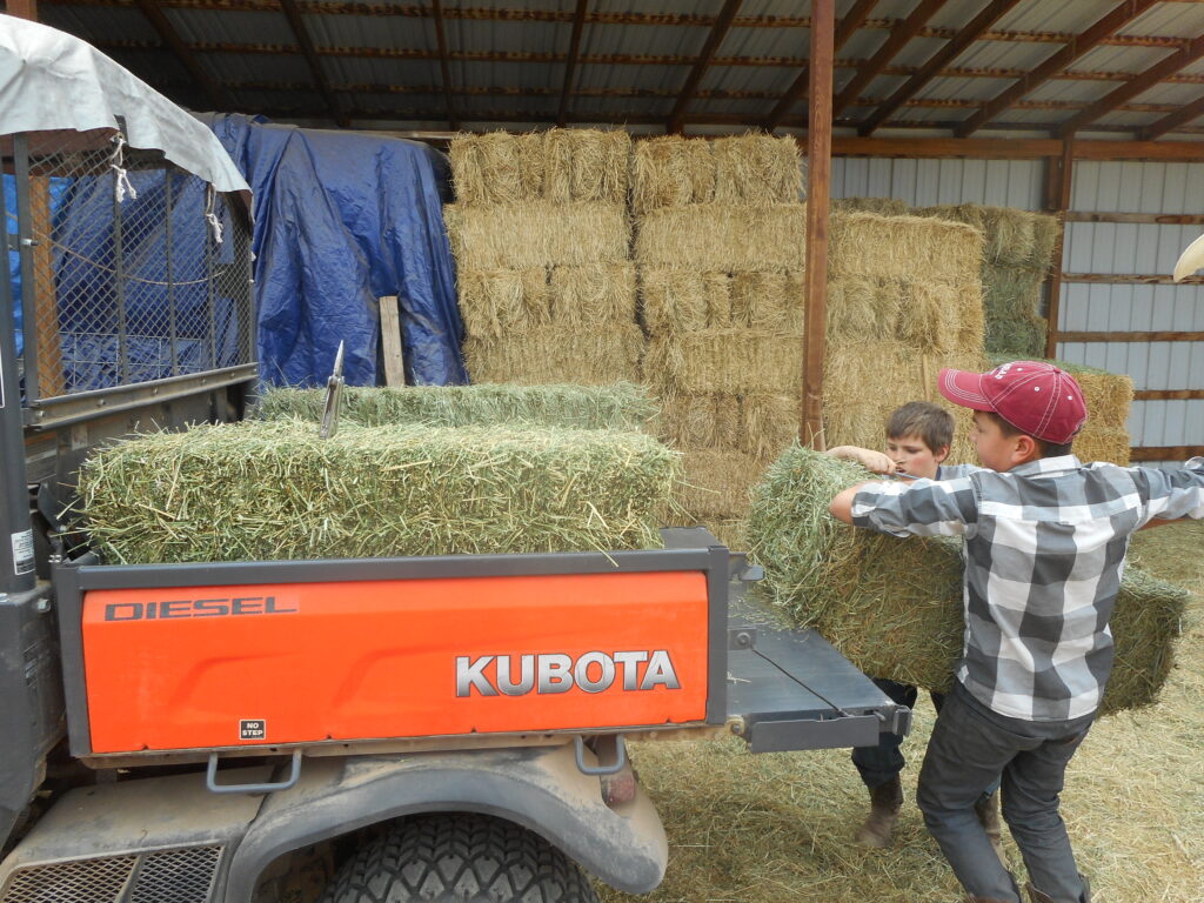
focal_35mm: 25
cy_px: 452
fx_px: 870
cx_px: 602
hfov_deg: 69.4
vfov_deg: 54.9
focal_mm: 4.5
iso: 80
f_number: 3.7
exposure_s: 1/80
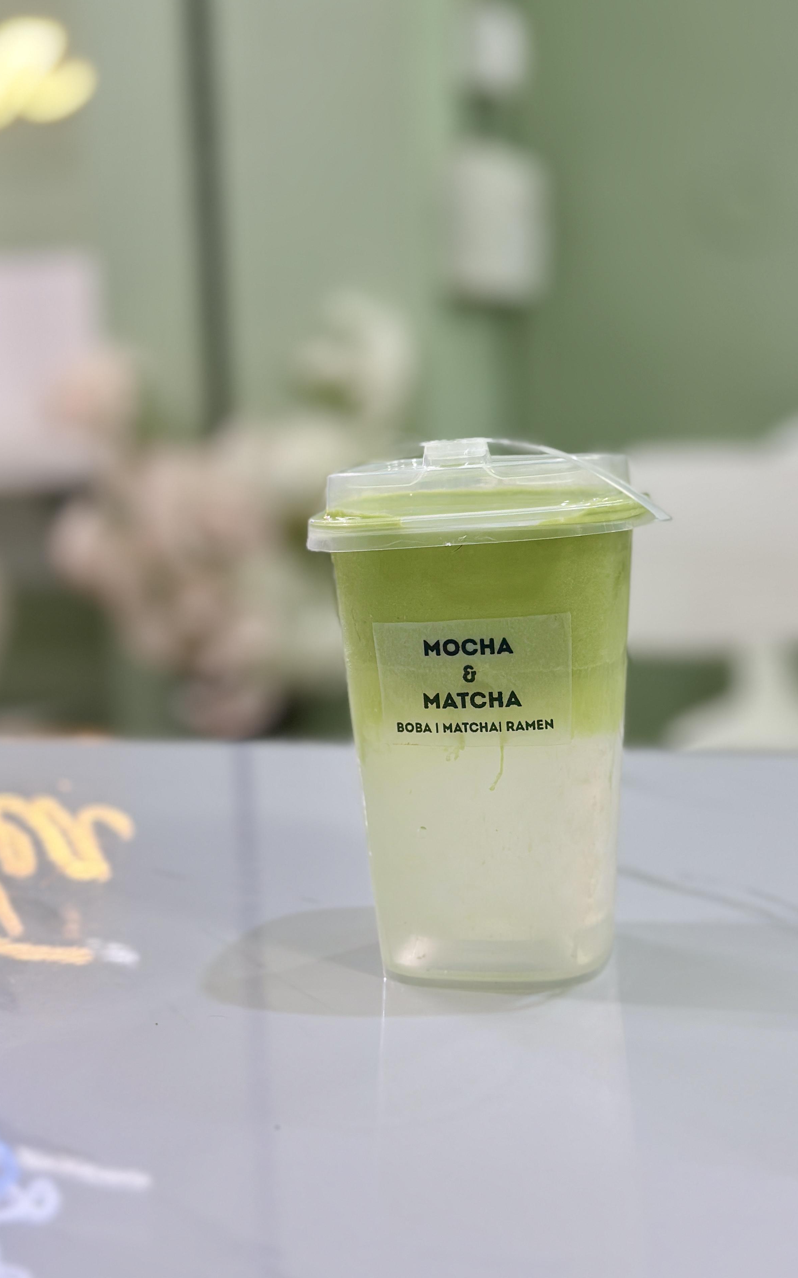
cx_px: 488
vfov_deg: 37.5
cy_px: 665
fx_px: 1879
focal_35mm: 54
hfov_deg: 23.9
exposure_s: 1/100
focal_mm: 6.86
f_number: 1.78
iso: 125
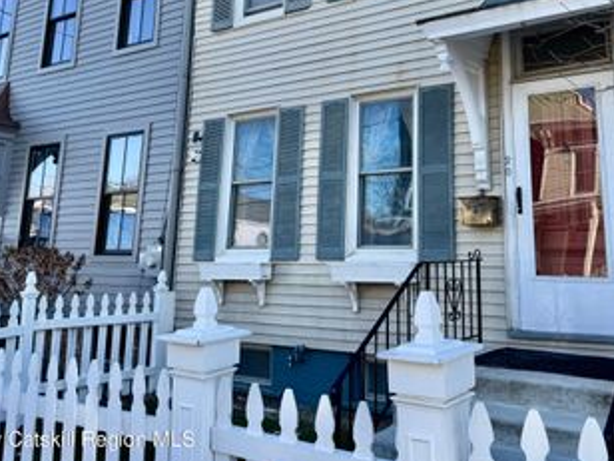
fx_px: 692
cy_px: 99
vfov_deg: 35.7
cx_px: 365
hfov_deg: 47.6
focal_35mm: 39
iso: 80
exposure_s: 1/1174
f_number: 1.78
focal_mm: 6.76
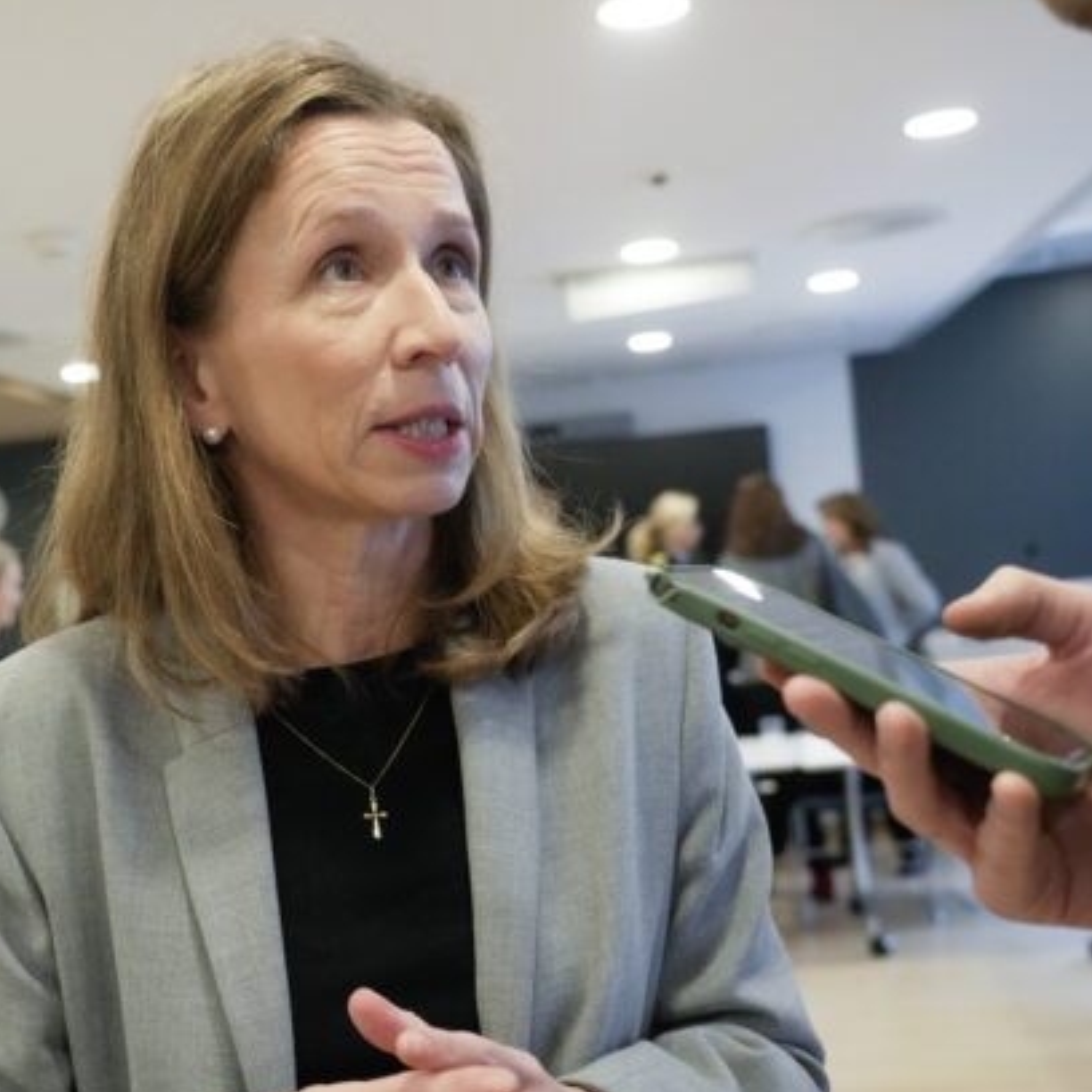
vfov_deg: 35.3
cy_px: 637
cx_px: 385
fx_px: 1713
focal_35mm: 48
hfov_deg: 35.1
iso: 5000
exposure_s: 1/160
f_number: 4.5
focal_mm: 32
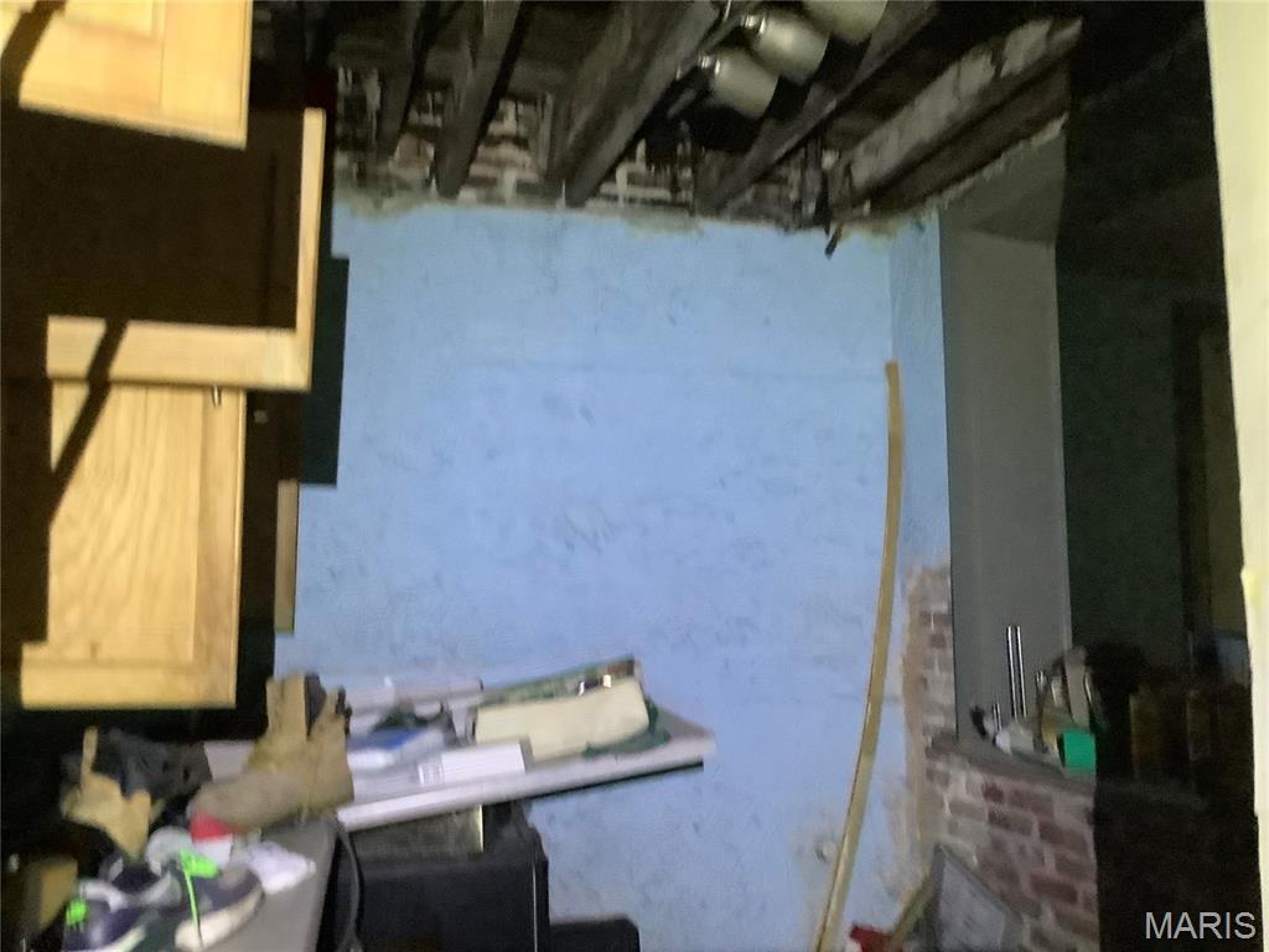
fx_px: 1136
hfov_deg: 58.4
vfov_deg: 45.4
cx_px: 634
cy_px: 476
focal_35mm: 31
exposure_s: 1/30
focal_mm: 3.3
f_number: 2.4
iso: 800
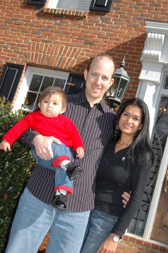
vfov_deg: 41.1
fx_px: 337
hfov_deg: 28.0
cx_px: 84
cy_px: 126
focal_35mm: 48
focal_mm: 32
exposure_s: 1/500
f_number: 6.3
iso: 200
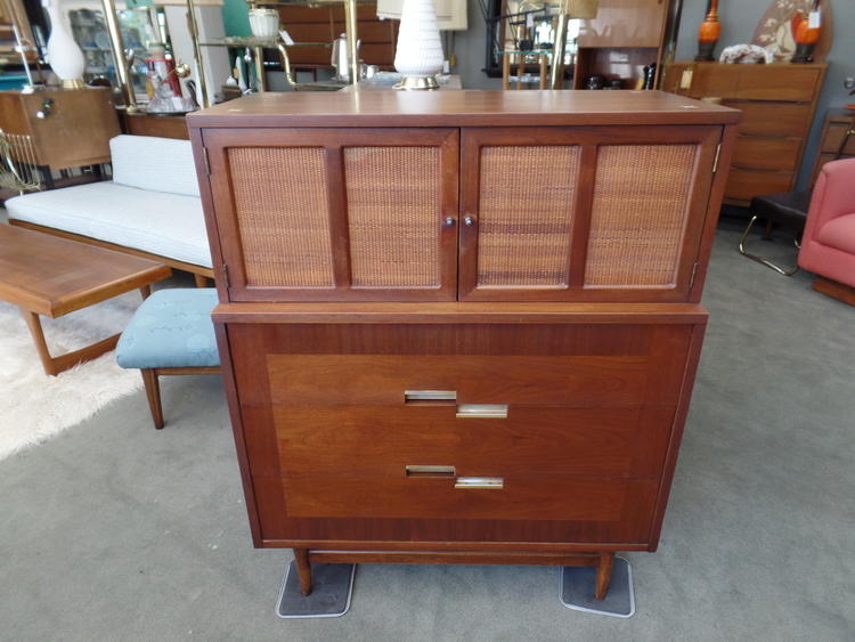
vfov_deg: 58.9
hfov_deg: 73.9
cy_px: 321
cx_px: 428
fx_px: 568
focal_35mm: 23
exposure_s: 1/30
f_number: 2.8
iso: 160
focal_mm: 4.1
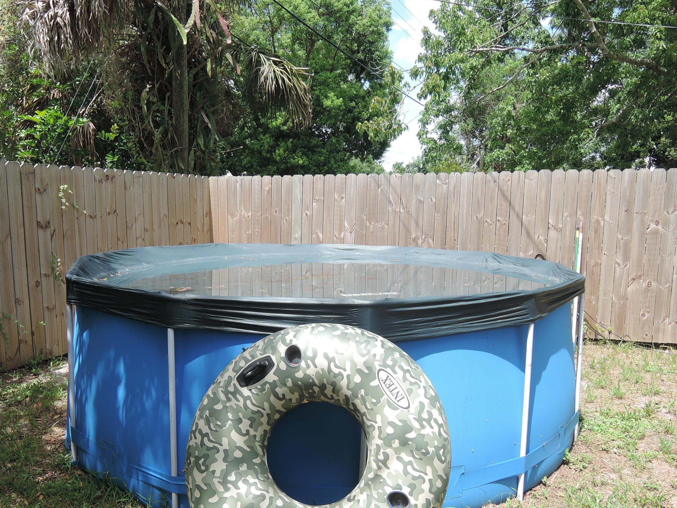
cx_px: 364
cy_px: 287
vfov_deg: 46.7
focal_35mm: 30
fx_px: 587
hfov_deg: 59.9
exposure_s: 1/400
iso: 80
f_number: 2.8
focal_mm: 5.1
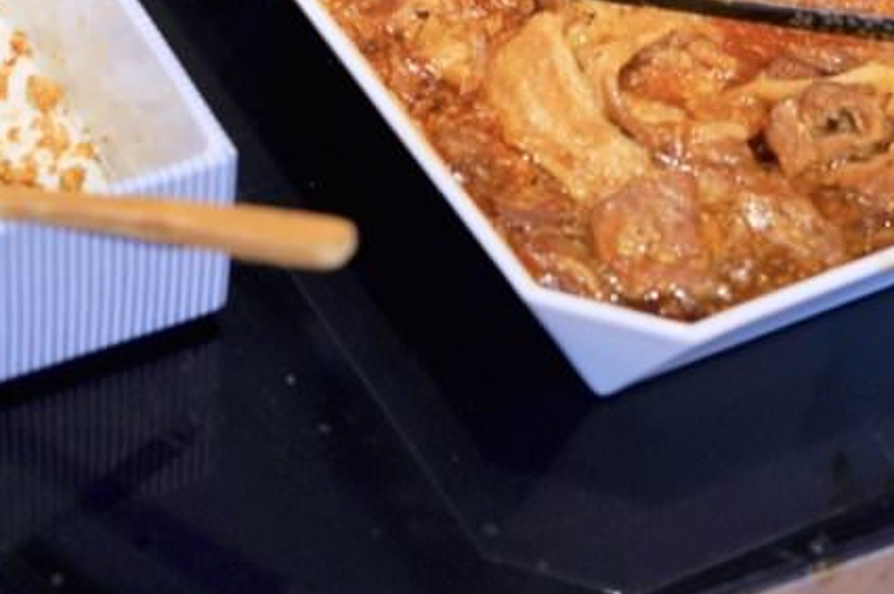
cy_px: 2
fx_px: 2343
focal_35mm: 94
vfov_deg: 14.2
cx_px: 317
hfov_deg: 21.5
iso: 500
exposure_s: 1/160
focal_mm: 40.2
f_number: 4
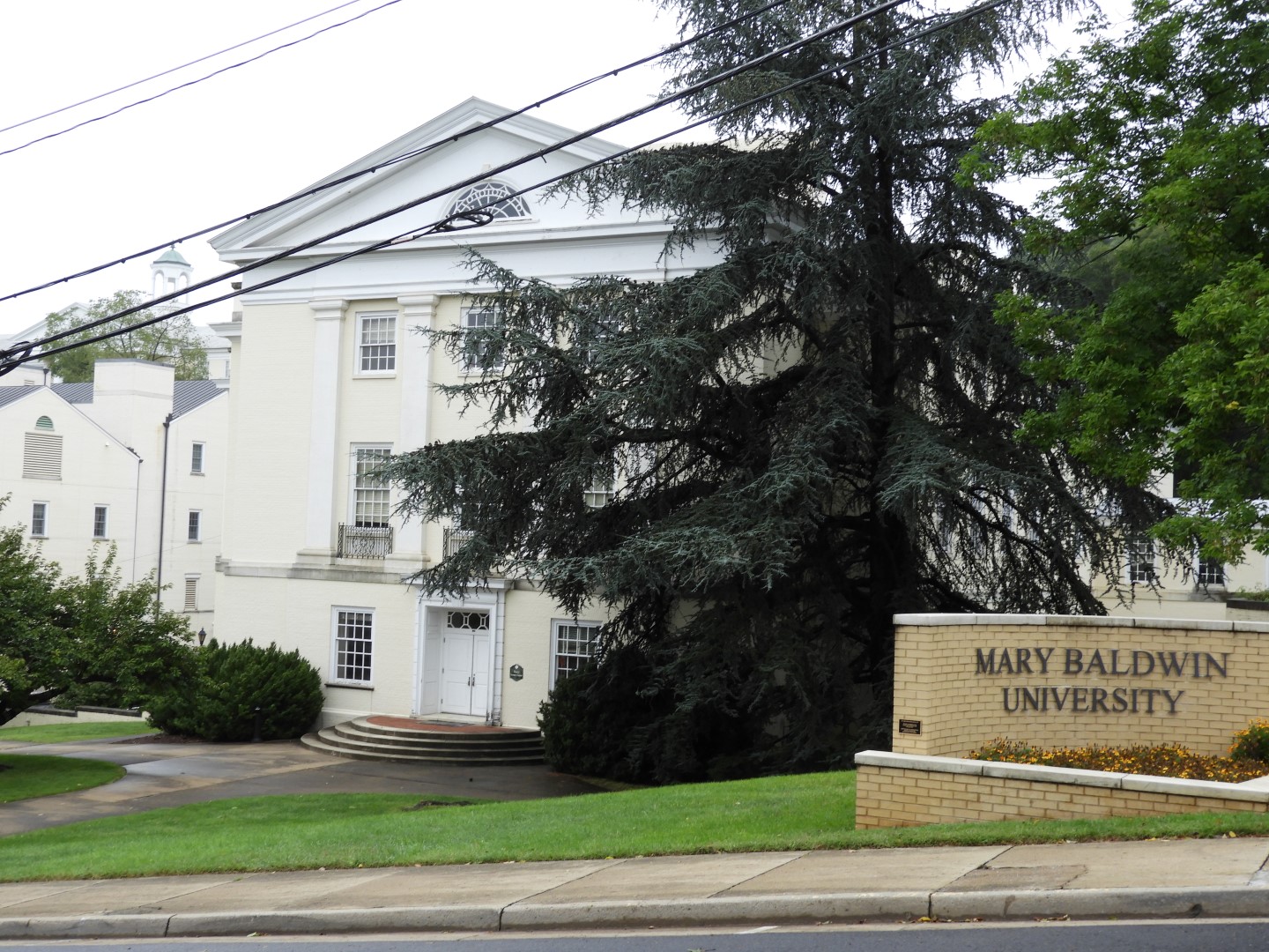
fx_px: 1650
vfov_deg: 32.2
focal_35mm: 45
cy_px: 476
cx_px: 634
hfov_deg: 42.1
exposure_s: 1/200
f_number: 4
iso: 100
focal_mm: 8.1
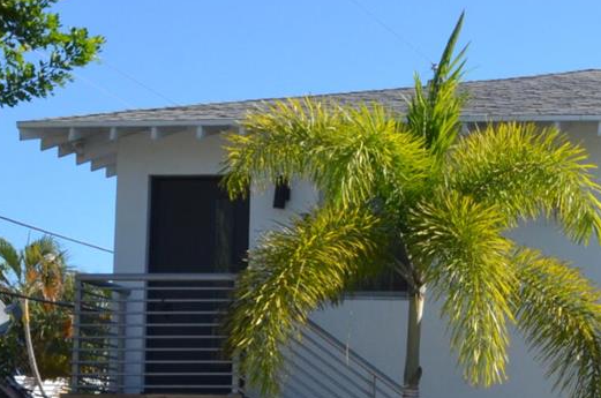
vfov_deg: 11.5
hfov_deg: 16.8
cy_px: 382
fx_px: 1966
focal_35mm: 118
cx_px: 671
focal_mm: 20
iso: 500
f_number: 11
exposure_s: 1/500
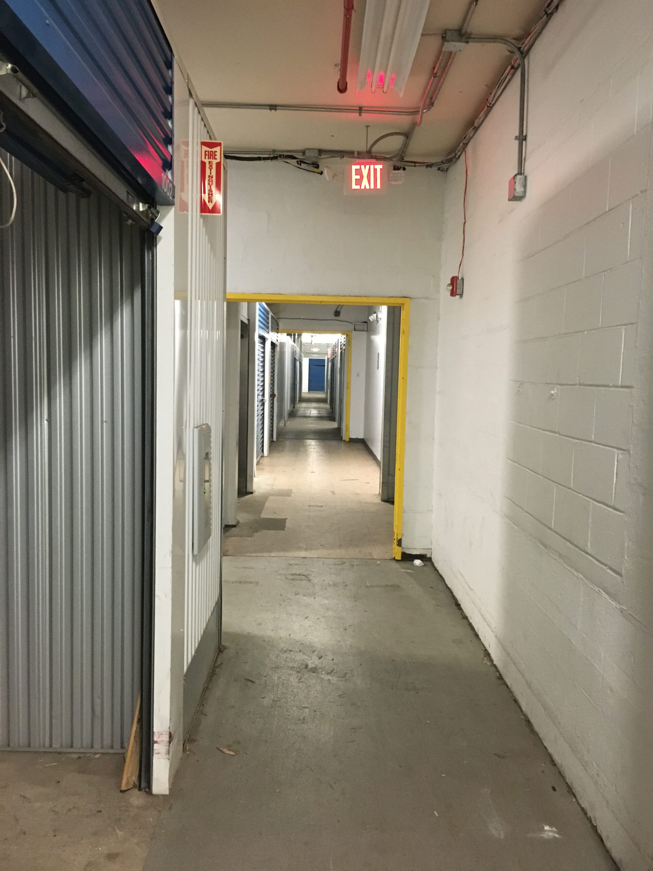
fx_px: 729
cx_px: 326
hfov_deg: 48.2
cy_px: 436
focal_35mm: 29
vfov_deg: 61.7
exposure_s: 1/15
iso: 250
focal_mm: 4.15
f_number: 2.2
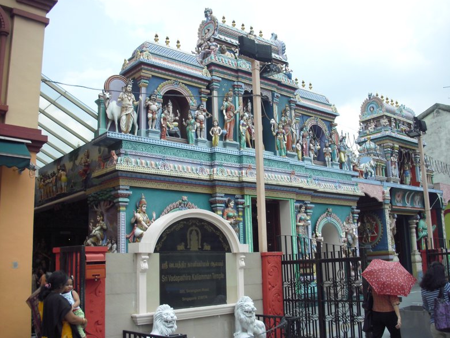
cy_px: 166
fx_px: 507
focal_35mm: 39
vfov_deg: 36.8
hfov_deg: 47.8
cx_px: 230
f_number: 8
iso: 100
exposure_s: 1/160
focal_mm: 6.2
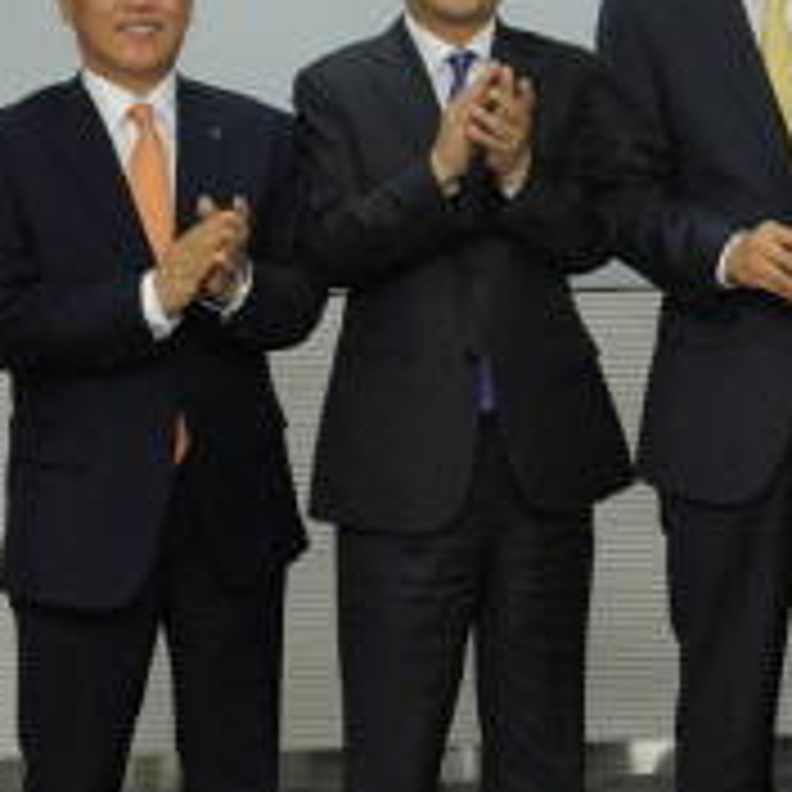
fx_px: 3003
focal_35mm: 116
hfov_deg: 14.7
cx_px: 878
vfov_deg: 14.8
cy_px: 58
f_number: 2.8
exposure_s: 1/100
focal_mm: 32
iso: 200
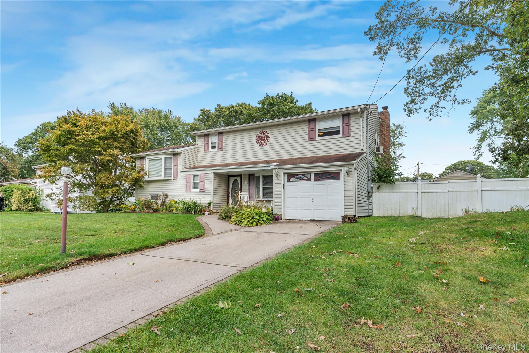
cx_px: 264
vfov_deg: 64.5
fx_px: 279
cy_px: 176
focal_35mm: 19
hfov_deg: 86.9
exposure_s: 1/80
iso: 400
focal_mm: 19
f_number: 8
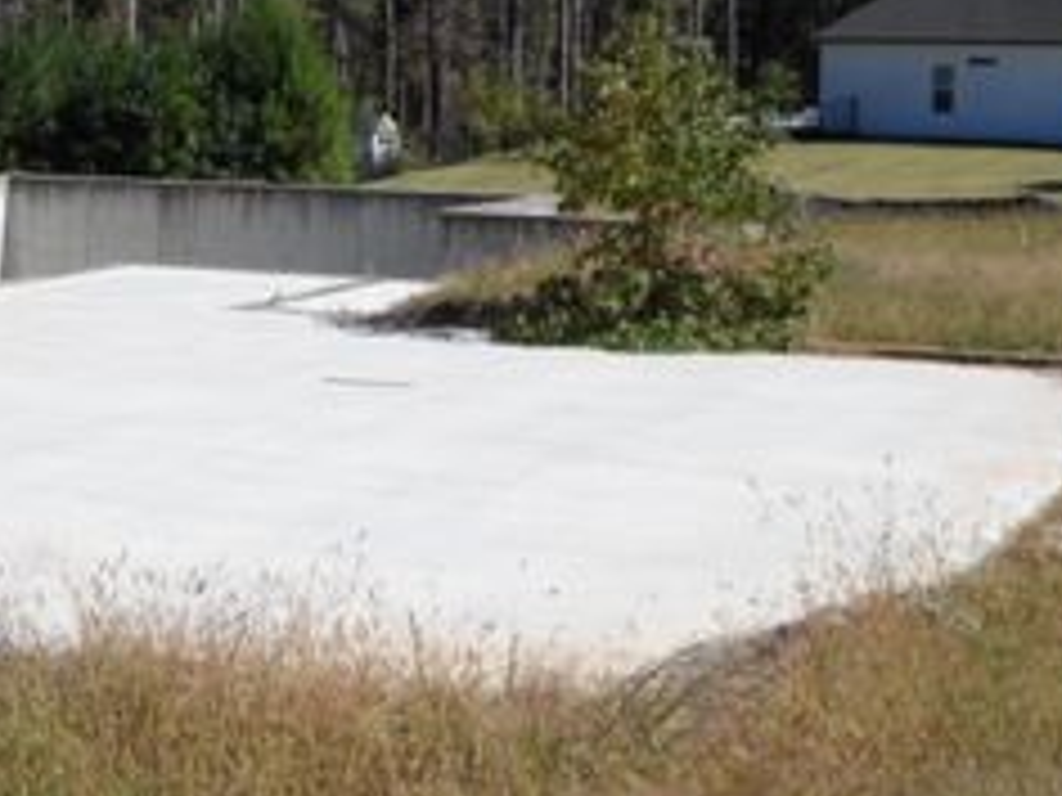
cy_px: 286
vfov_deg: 16.9
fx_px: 2669
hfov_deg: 22.0
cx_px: 94
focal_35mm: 87
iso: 80
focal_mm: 6.8
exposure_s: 1/350
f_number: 5.2
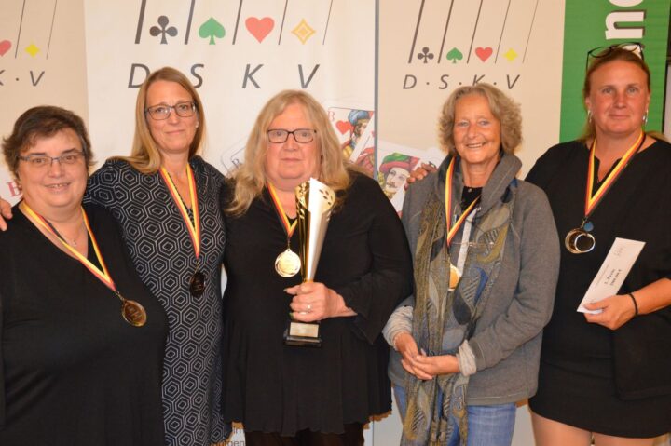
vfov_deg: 33.0
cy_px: 223
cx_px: 336
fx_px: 754
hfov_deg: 48.0
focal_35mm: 40
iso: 2500
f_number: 3.8
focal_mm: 27
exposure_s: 1/60
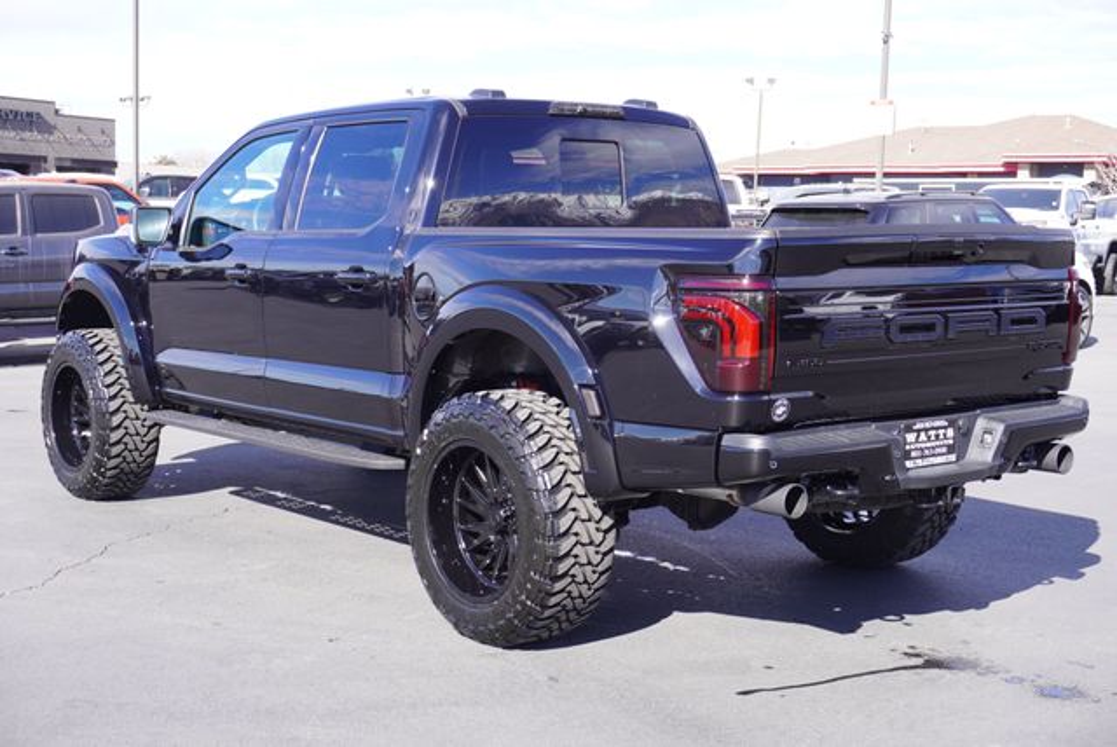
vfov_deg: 27.3
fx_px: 1537
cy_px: 374
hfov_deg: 39.9
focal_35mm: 50
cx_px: 558
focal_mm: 33
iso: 100
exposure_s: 1/80
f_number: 7.1
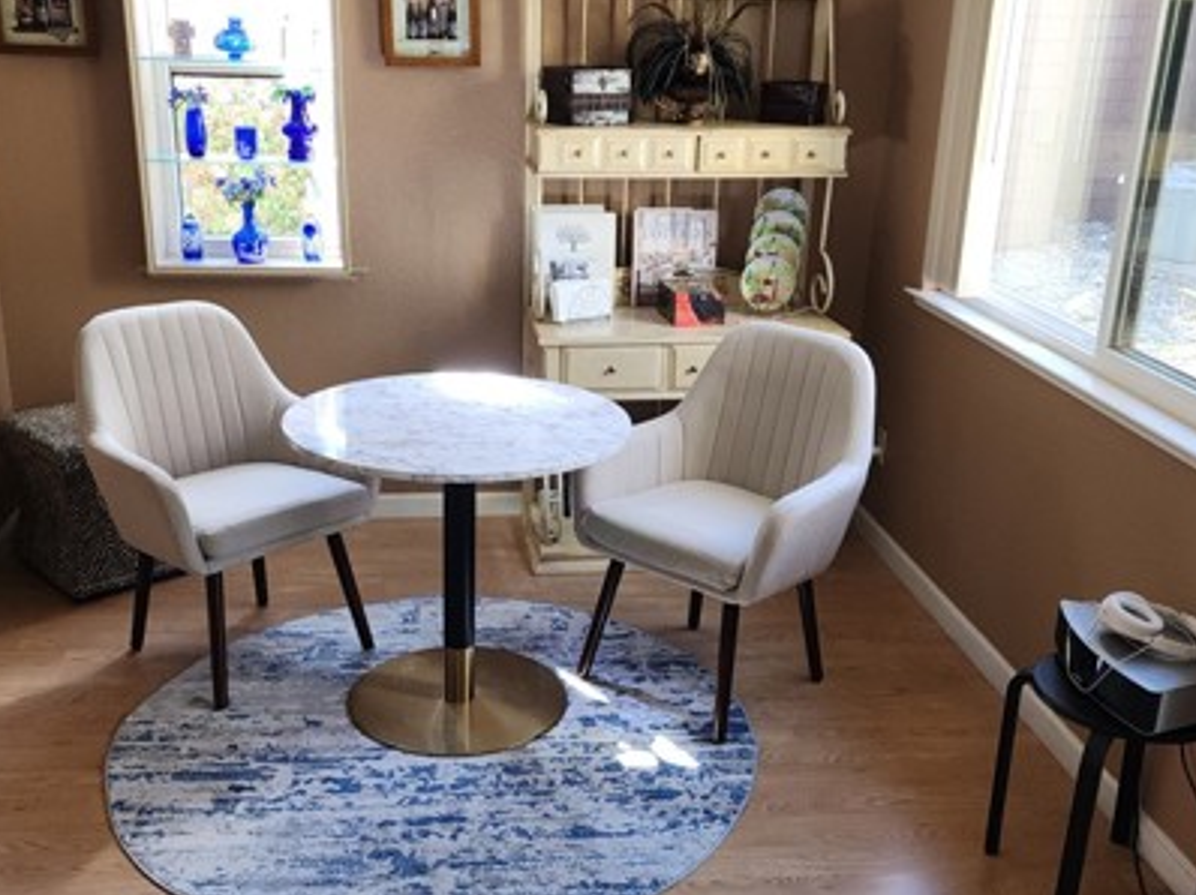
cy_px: 475
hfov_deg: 50.1
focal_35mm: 37
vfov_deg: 38.6
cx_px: 553
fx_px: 1278
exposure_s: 1/60
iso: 100
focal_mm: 6.4
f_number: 1.8
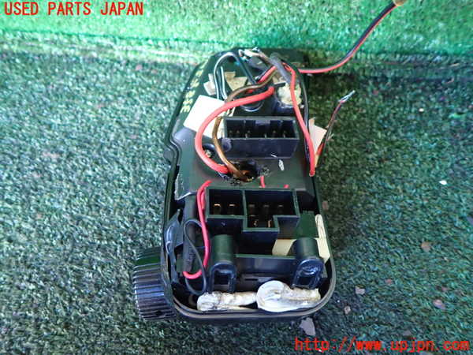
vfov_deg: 54.9
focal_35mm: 25
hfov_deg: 69.4
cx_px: 236
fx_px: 342
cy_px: 178
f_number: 2
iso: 800
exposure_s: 1/30
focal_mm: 4.5
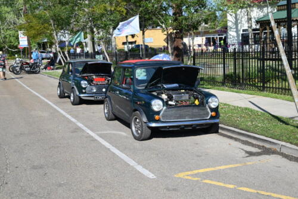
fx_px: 372
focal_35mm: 45
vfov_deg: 29.8
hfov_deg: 43.6
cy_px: 100
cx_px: 149
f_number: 6.3
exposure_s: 1/320
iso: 100
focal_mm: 45
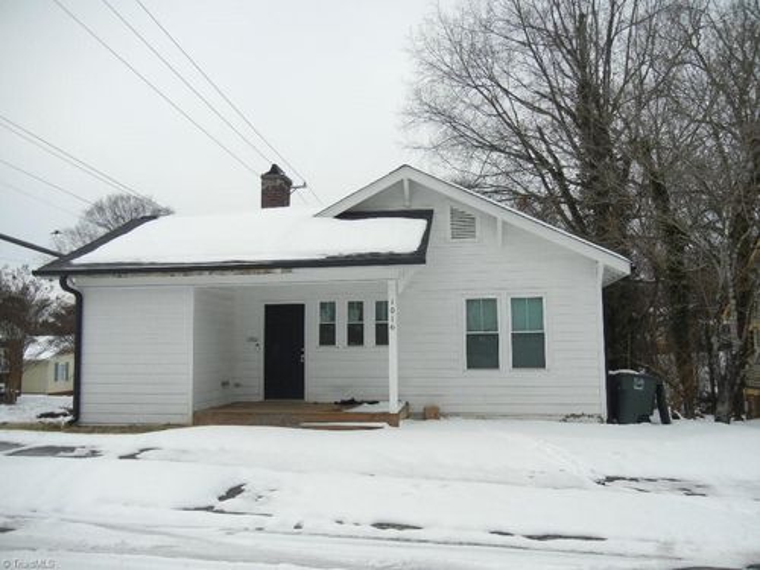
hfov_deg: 60.0
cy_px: 285
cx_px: 380
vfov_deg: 46.8
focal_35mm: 30
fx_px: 659
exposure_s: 1/470
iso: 160
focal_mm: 5.4
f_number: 7
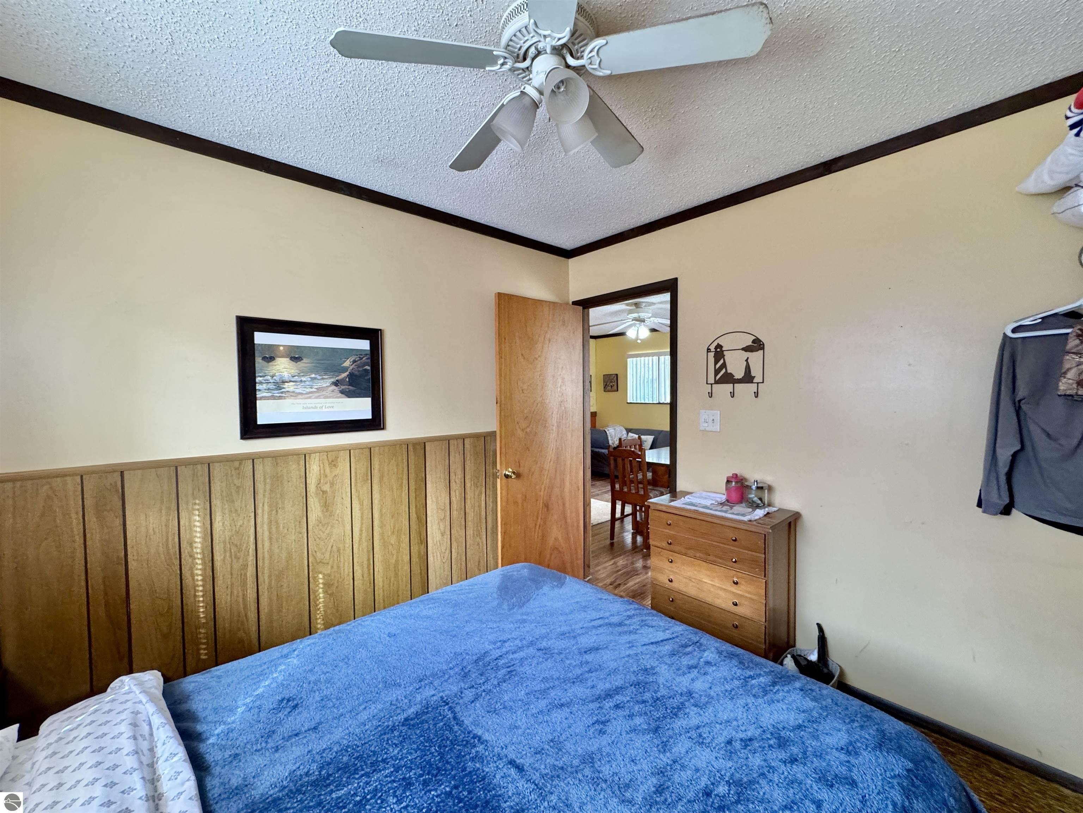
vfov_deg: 85.7
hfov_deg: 102.1
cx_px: 542
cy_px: 406
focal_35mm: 14
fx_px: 438
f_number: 2.2
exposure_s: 1/60
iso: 250
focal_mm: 2.22
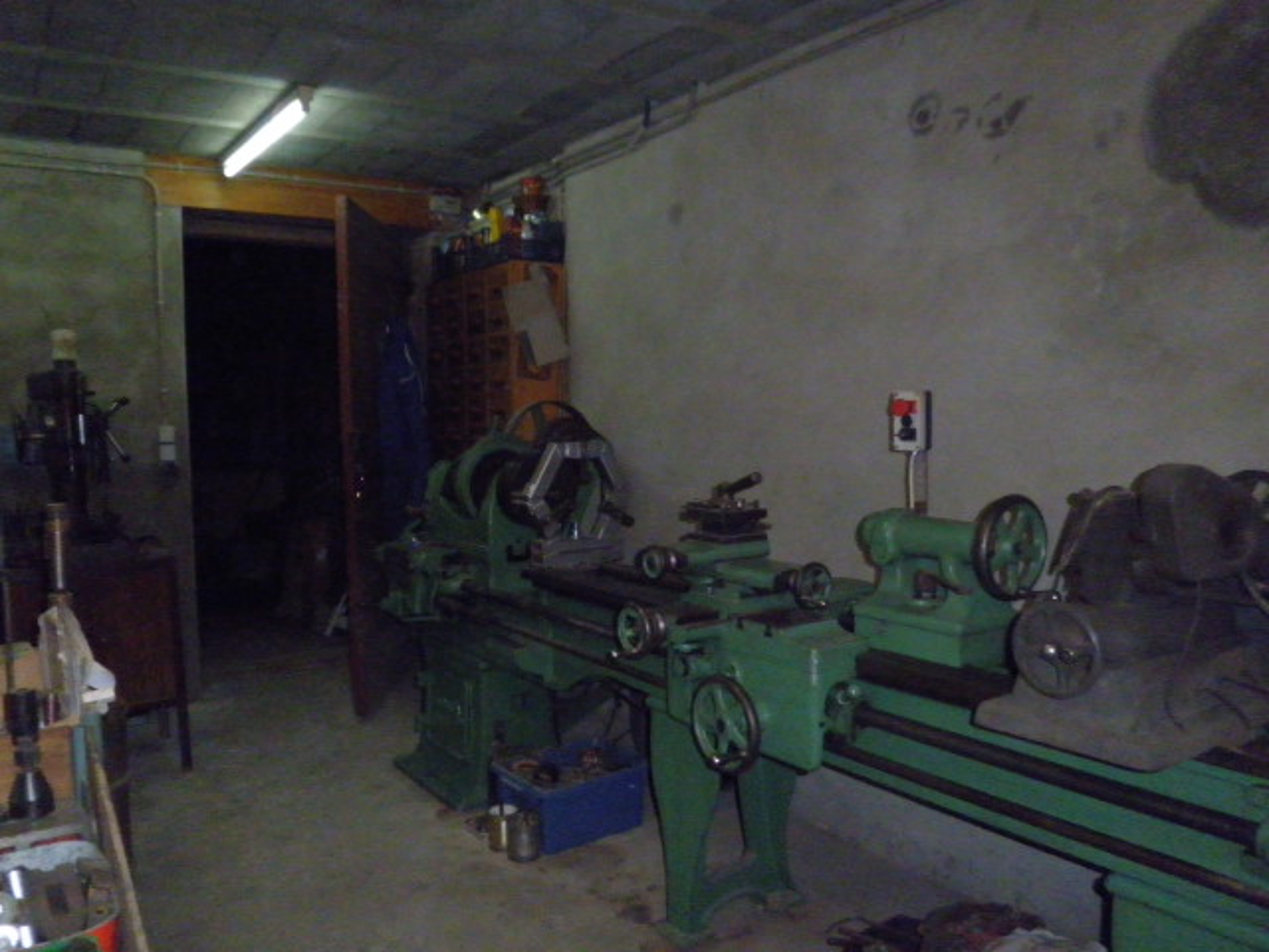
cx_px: 634
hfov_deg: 67.3
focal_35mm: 26
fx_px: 953
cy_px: 476
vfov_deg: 53.1
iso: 800
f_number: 7.9
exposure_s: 1/30
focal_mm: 4.7
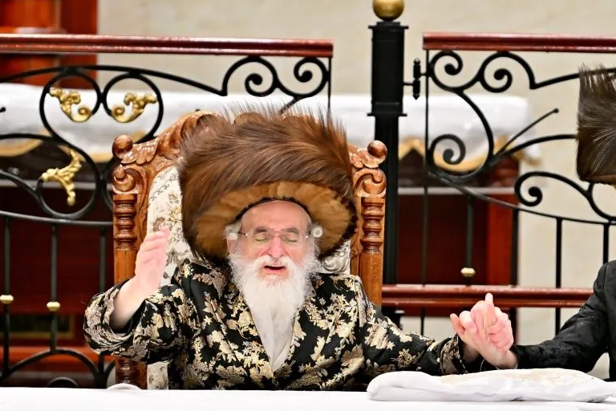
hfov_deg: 5.2
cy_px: 233
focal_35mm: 400
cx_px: 402
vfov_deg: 3.4
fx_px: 6844
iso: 250
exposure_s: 1/400
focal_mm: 200
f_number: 2.8
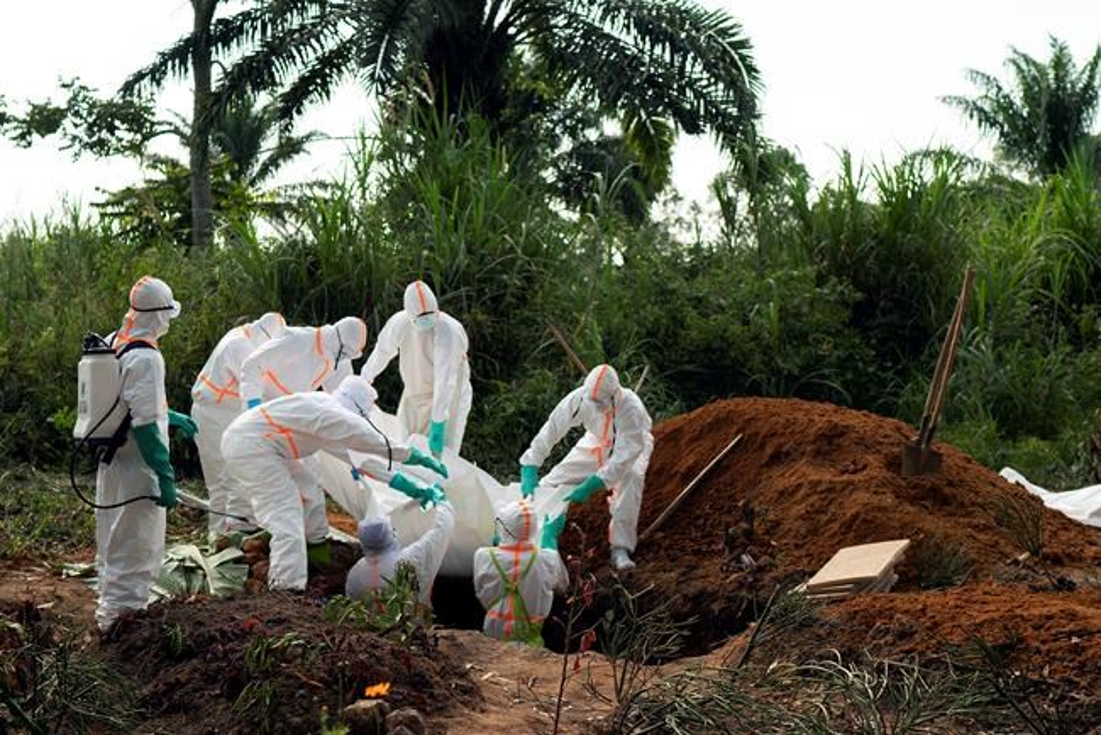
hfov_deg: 38.2
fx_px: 1591
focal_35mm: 52
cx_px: 550
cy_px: 368
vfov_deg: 26.0
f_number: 2.8
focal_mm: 35
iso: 100
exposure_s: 1/800
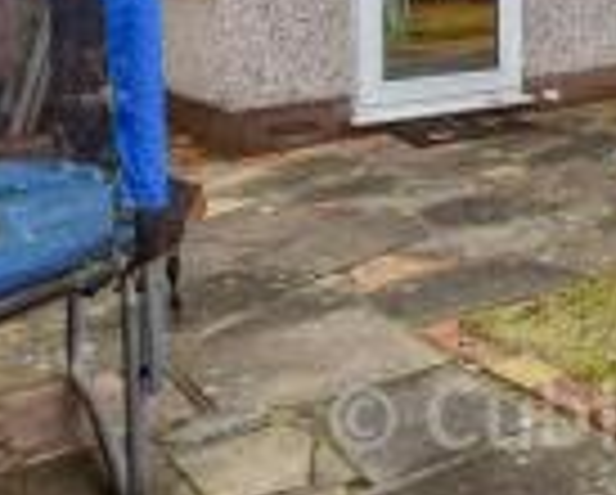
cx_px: 1025
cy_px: -74
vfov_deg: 26.5
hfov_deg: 23.9
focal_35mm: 52
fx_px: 949
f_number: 8
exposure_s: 1/30
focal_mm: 11
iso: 160
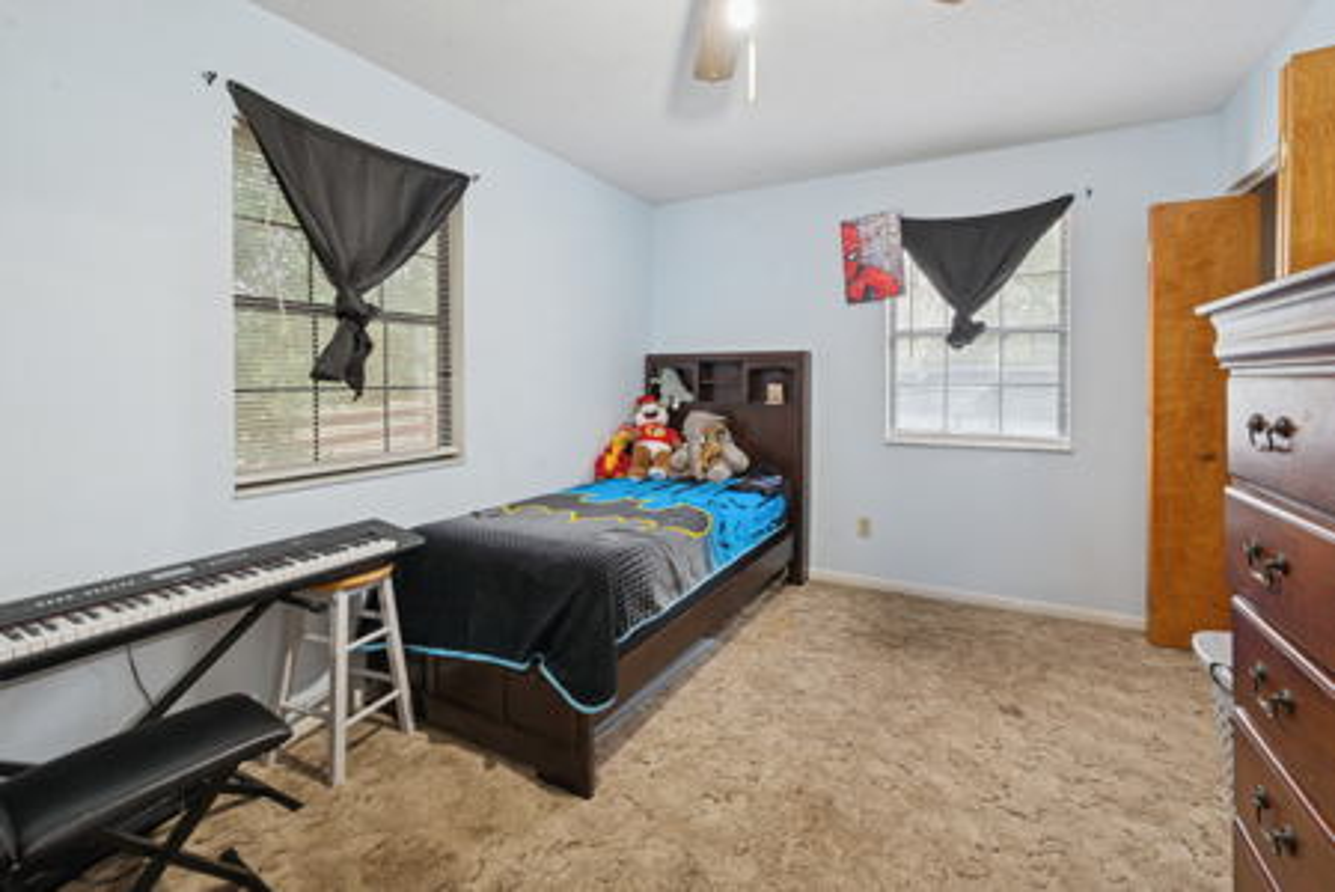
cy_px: 446
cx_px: 668
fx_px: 519
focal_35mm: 14
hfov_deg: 104.2
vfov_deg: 81.3
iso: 400
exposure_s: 1/5
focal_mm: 14
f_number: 9
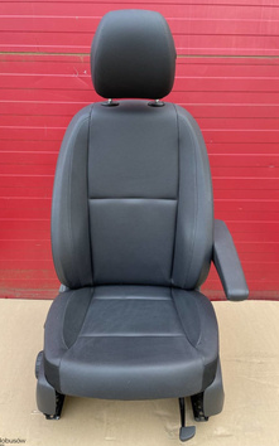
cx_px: 133
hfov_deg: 44.5
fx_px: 341
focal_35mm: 28
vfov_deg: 66.5
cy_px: 223
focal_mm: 4.2
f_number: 1.6
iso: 40
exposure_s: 1/121
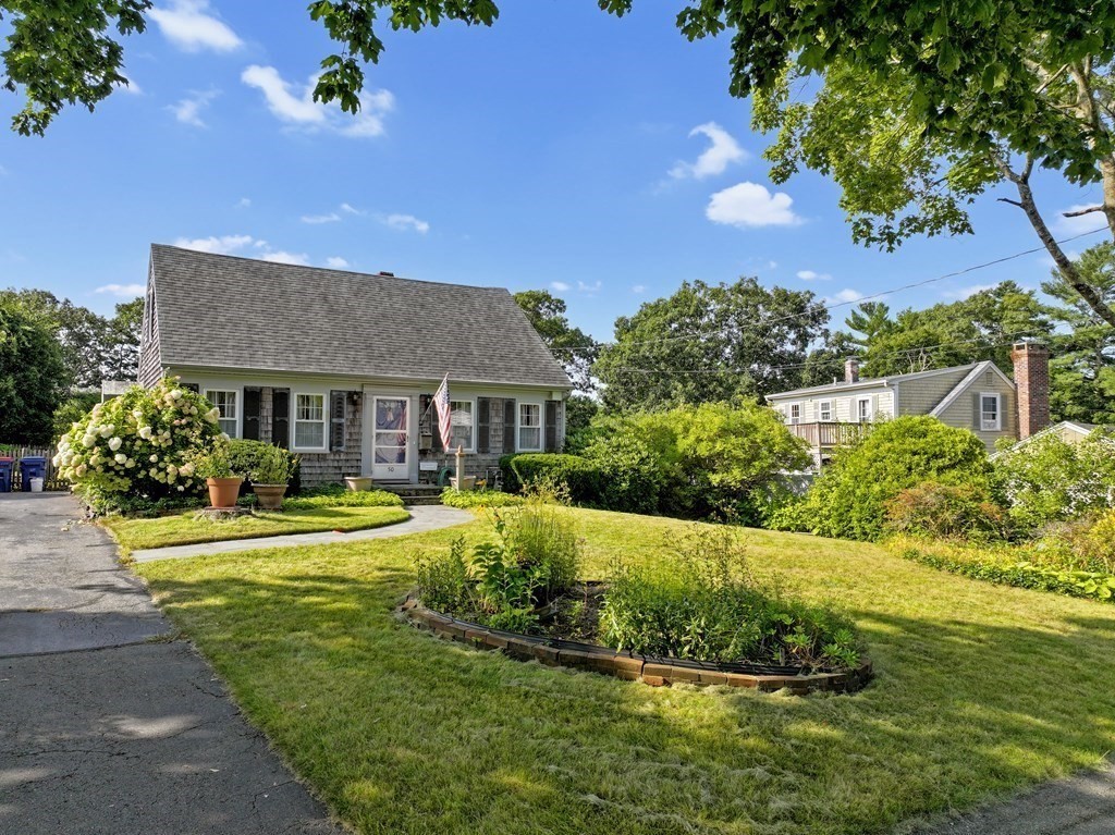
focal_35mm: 24
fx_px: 773
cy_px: 418
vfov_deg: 56.8
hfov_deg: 71.6
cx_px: 558
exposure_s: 1/1600
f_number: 2.8
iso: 200
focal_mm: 12.29
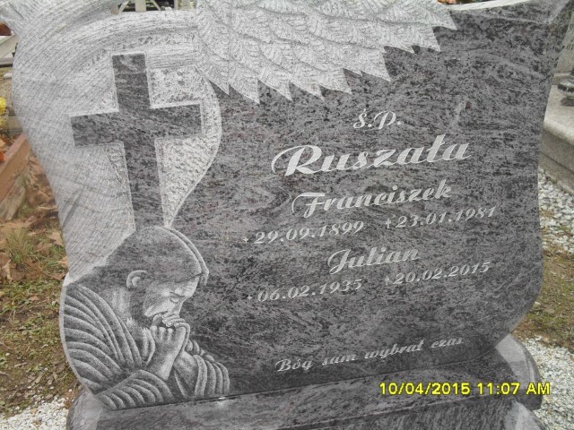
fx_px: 580
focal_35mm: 35
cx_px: 287
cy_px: 215
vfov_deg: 40.7
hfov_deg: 52.6
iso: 100
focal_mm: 6.3
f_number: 3.2
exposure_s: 1/250
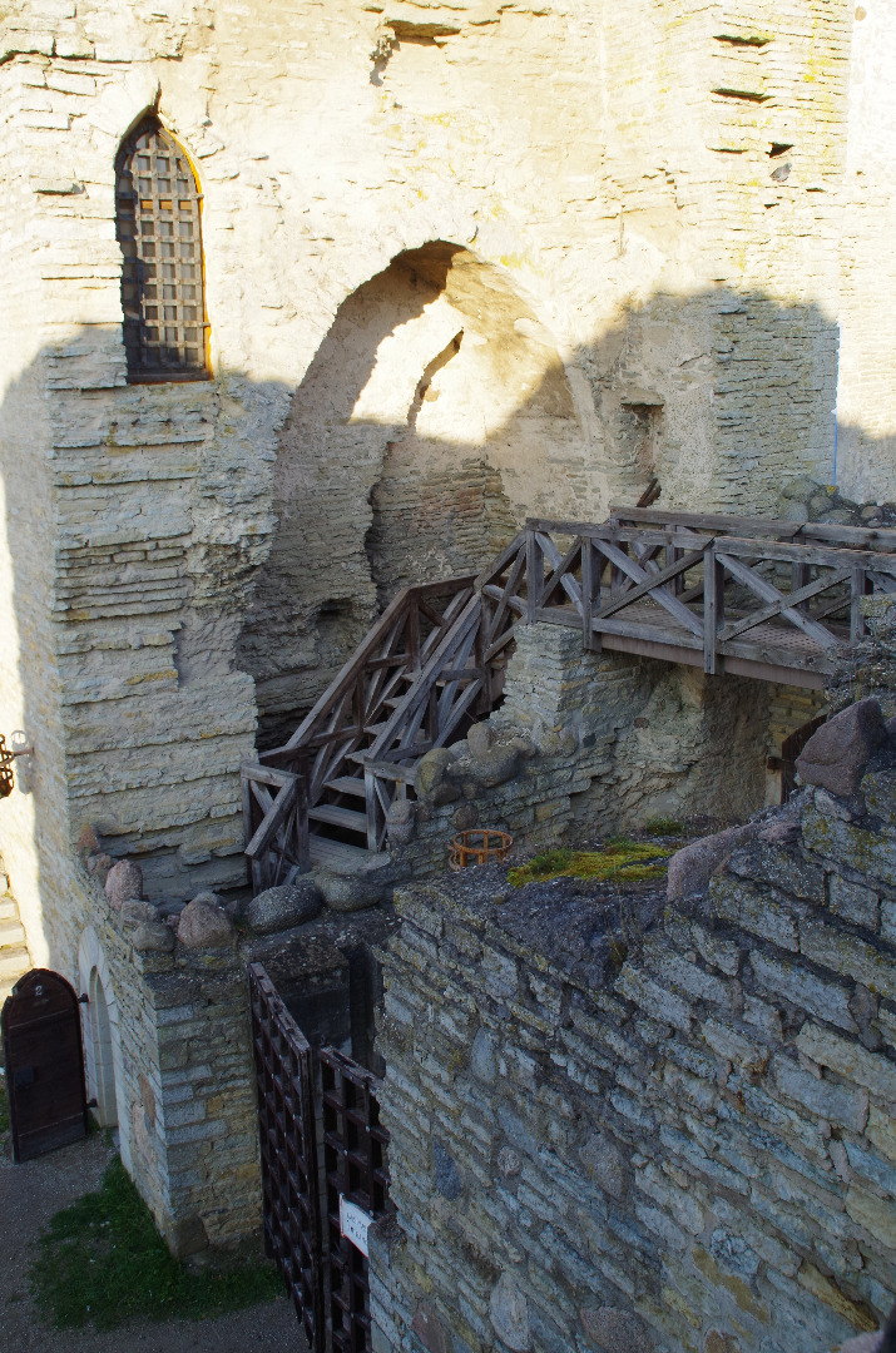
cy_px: 676
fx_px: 1575
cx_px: 448
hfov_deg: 31.7
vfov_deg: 46.5
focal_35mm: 42
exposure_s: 1/125
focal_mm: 28
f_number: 11
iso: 400
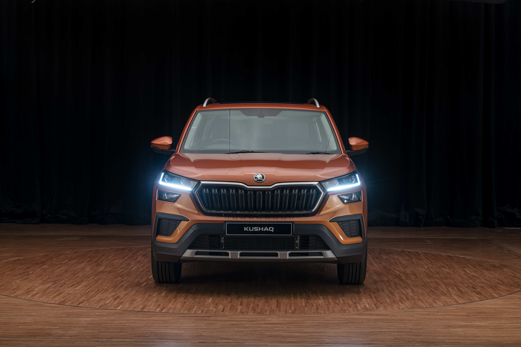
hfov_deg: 28.8
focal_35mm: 70
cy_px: 174
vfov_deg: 19.5
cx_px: 260
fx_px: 1013
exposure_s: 1/2.5
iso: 100
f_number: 8
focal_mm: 70
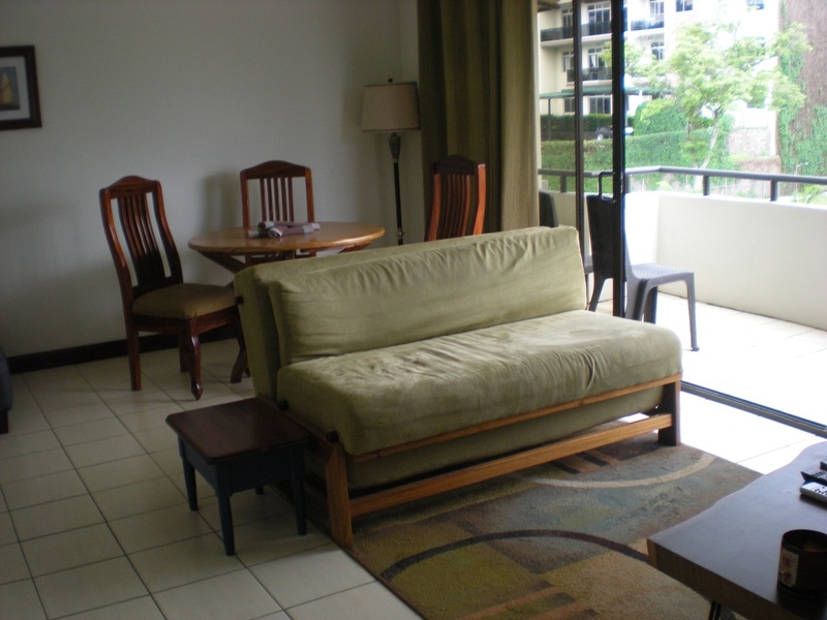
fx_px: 908
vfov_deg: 37.7
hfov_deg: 49.0
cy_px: 310
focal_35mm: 38
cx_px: 414
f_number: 3.1
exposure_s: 1/56
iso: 155
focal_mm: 6.3
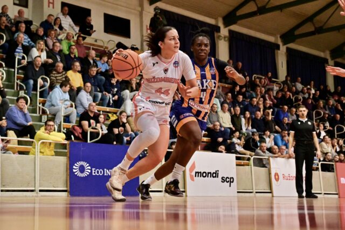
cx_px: 172
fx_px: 479
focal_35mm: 50
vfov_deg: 27.0
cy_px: 115
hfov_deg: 39.6
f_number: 3.5
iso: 4000
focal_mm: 50
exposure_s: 1/1000
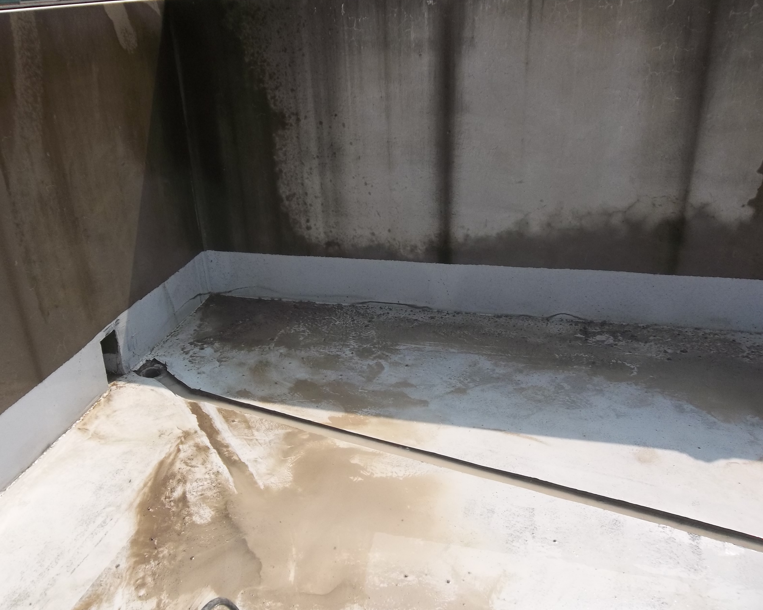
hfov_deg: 60.3
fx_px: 655
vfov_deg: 50.0
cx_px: 345
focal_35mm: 29
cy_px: 300
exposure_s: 1/160
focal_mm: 4.9
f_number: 8.9
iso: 80
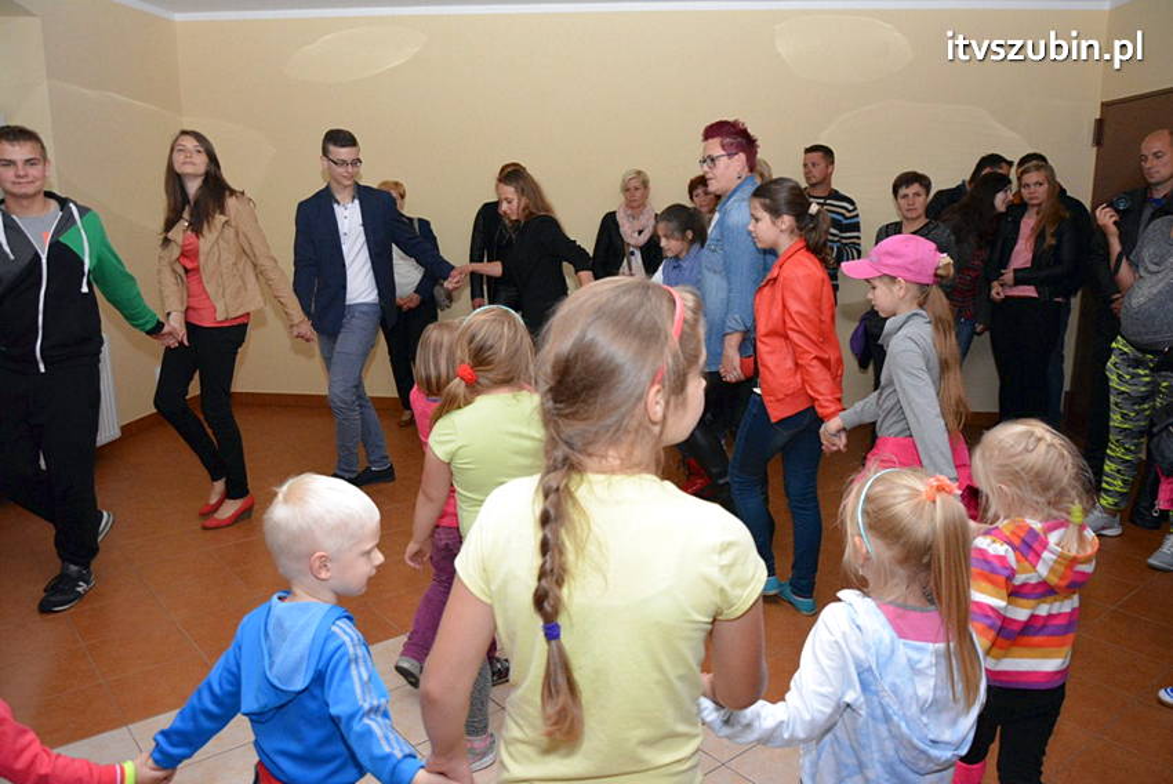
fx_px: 880
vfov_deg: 48.0
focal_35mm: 27
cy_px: 392
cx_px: 586
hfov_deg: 67.3
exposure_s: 1/60
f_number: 4
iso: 3200
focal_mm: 18
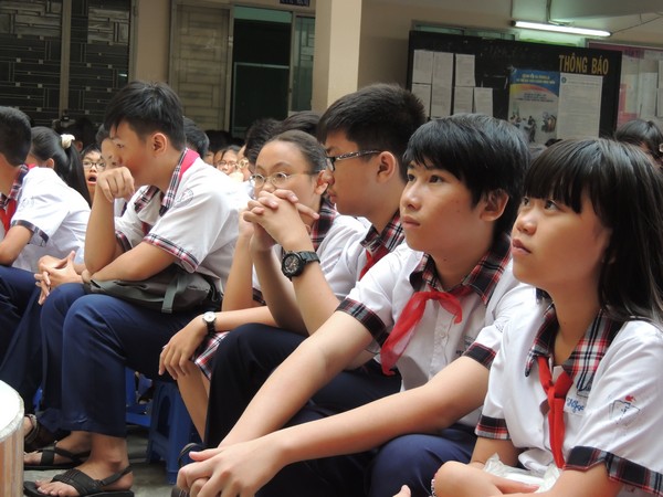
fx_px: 1341
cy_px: 248
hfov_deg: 27.8
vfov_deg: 21.0
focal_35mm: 70
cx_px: 332
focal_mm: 12.4
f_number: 3.9
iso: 400
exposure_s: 1/100
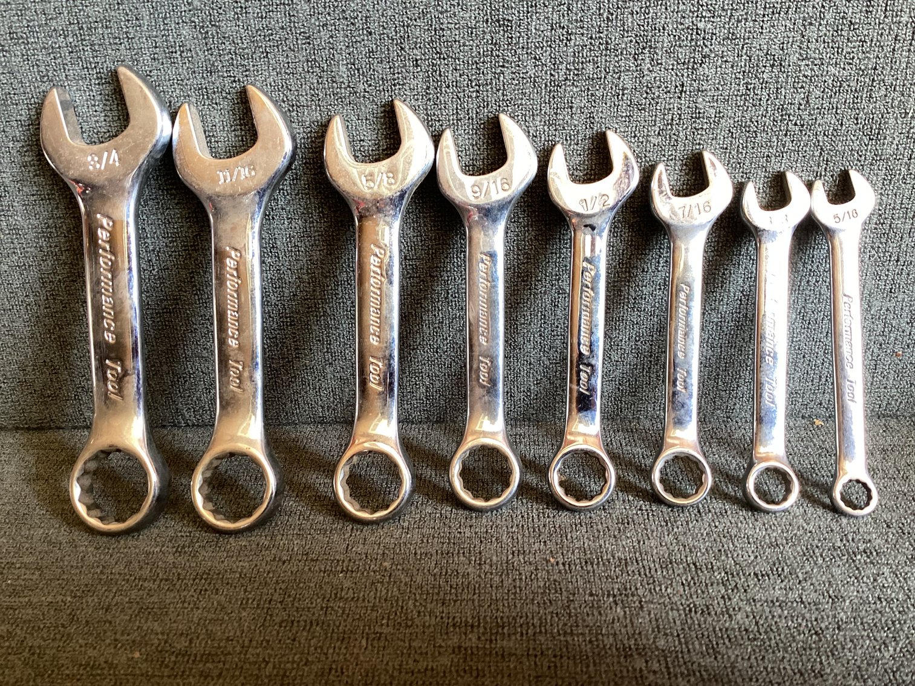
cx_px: 458
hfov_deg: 58.3
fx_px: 819
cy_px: 343
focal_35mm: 31
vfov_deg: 45.4
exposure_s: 1/50
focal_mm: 3.3
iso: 100
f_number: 2.4
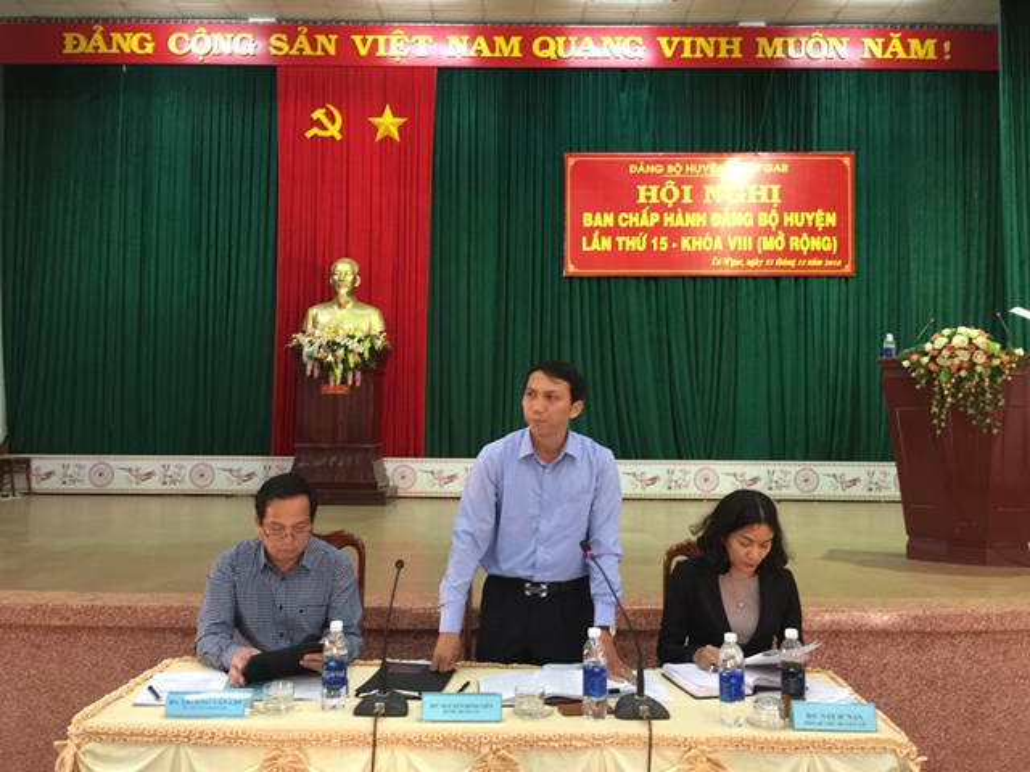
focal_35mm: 29
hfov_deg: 61.7
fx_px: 863
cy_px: 386
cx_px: 515
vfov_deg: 48.2
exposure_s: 1/17
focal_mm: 4.15
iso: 125
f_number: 2.2
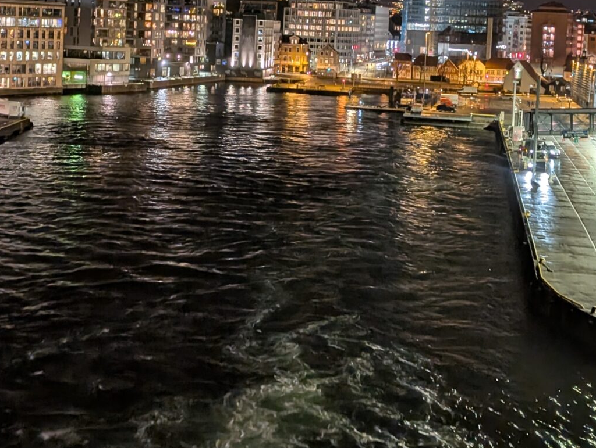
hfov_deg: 31.9
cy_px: 69
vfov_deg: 24.0
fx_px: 1035
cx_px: 211
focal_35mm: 60
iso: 196
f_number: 1.68
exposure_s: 1/16.7
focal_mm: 6.9
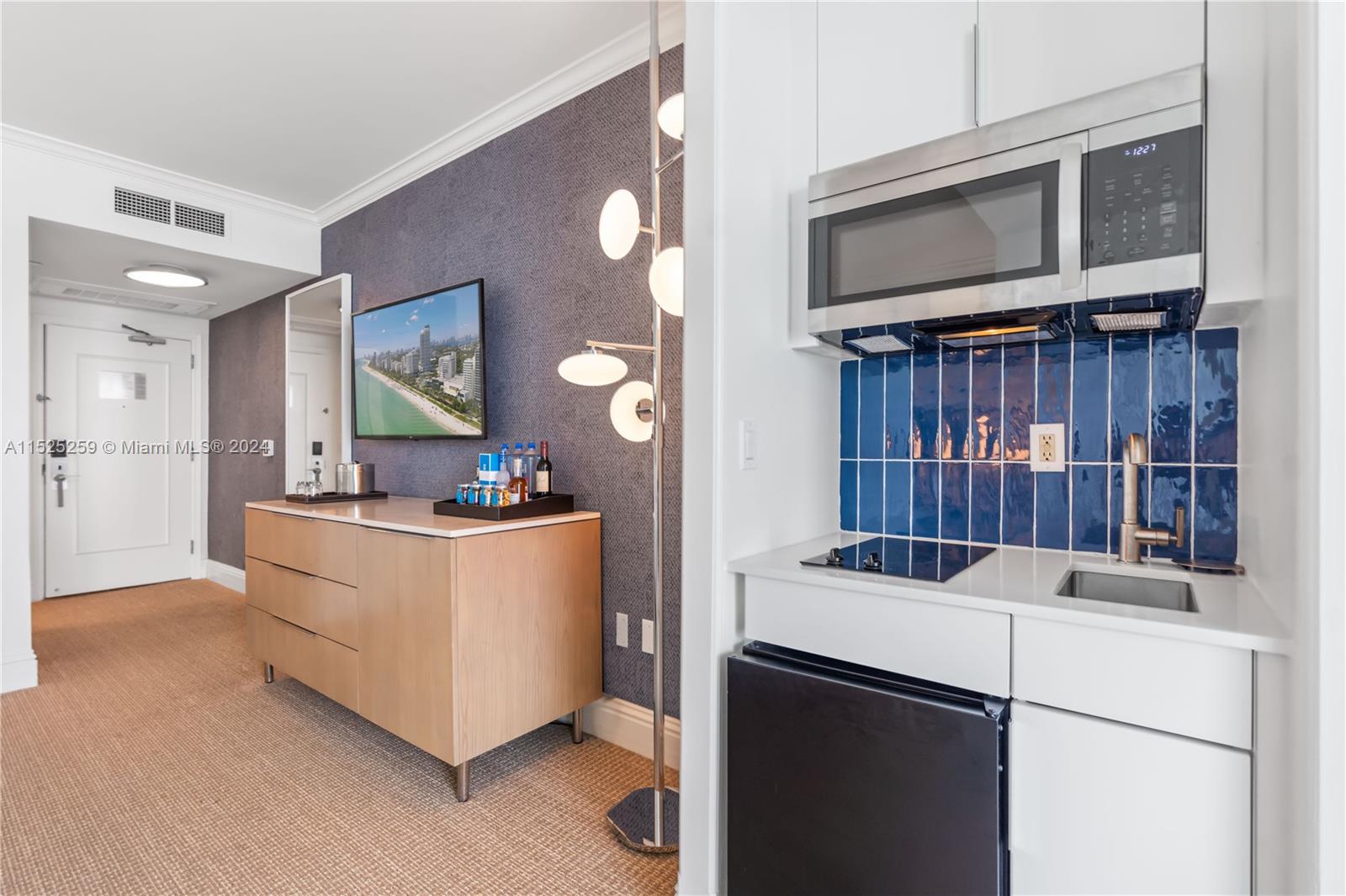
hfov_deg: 96.7
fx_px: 598
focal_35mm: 16
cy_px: 448
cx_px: 673
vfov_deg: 73.7
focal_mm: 16
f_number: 4.5
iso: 320
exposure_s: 1/20
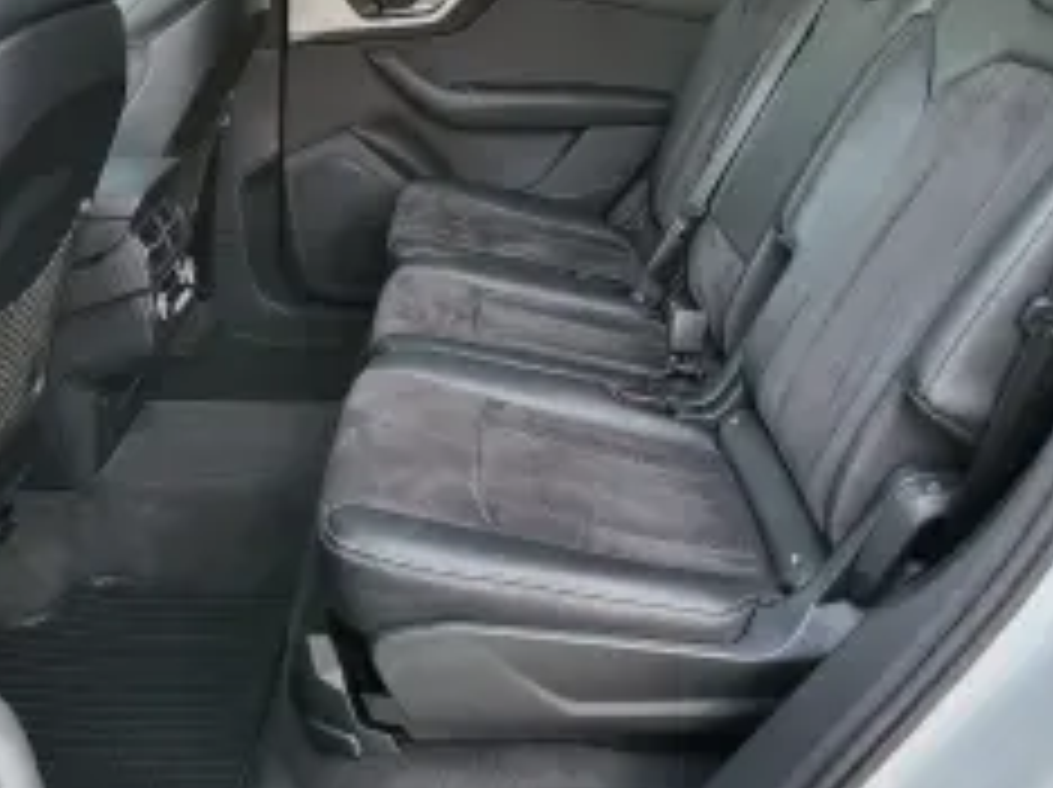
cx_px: 558
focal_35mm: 37
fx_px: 1124
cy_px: 315
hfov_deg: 50.2
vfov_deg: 38.4
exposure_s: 1/100
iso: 250
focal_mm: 5
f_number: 1.8
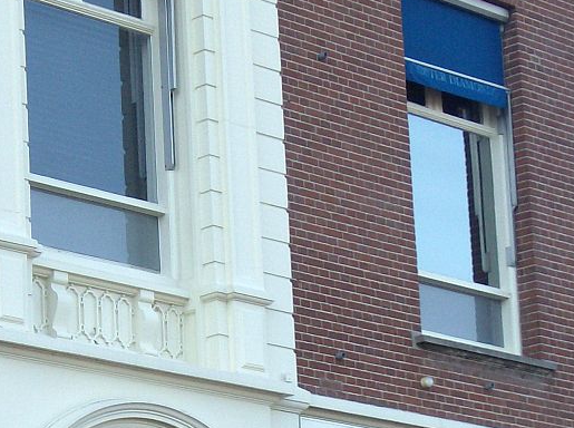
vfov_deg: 8.7
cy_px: 356
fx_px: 2796
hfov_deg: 11.7
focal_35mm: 169
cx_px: 103
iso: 100
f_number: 4.2
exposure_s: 1/289
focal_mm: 14.1
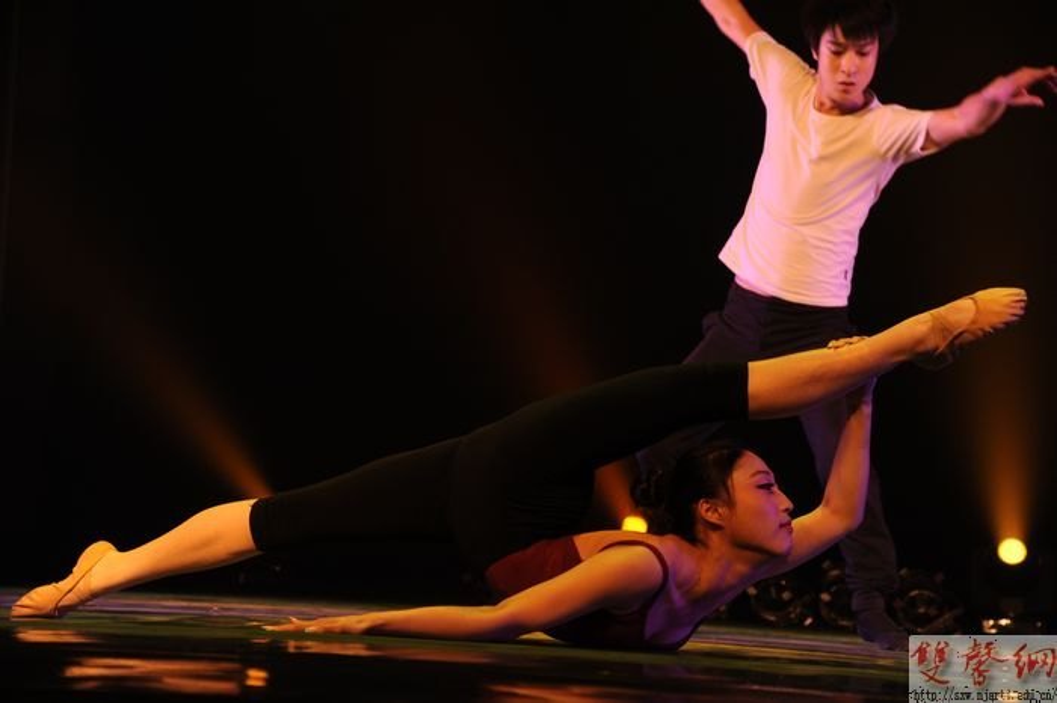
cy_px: 352
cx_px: 528
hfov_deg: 23.9
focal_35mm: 85
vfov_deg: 16.1
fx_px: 2494
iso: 800
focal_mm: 85
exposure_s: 1/200
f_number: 7.1
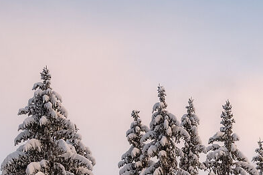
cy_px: 402
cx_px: 429
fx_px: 1563
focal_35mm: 214
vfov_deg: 6.2
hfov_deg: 9.3
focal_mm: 35
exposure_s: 1/15
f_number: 11
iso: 100
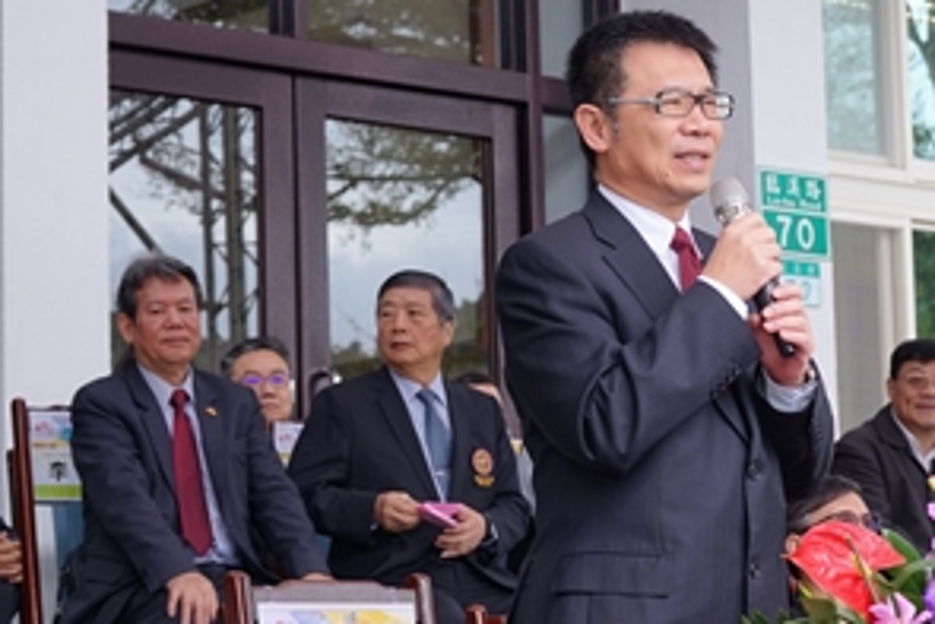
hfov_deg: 16.1
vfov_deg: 10.9
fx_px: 3274
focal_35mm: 126
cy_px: 334
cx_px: 748
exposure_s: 1/80
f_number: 5.6
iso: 125
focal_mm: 63
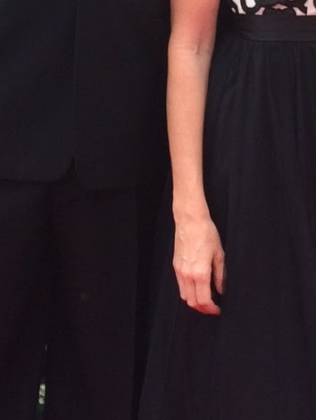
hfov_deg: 11.7
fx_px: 1532
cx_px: 265
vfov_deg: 15.4
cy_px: 21
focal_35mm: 126
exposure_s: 1/578
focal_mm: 4.15
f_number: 2.2
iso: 32
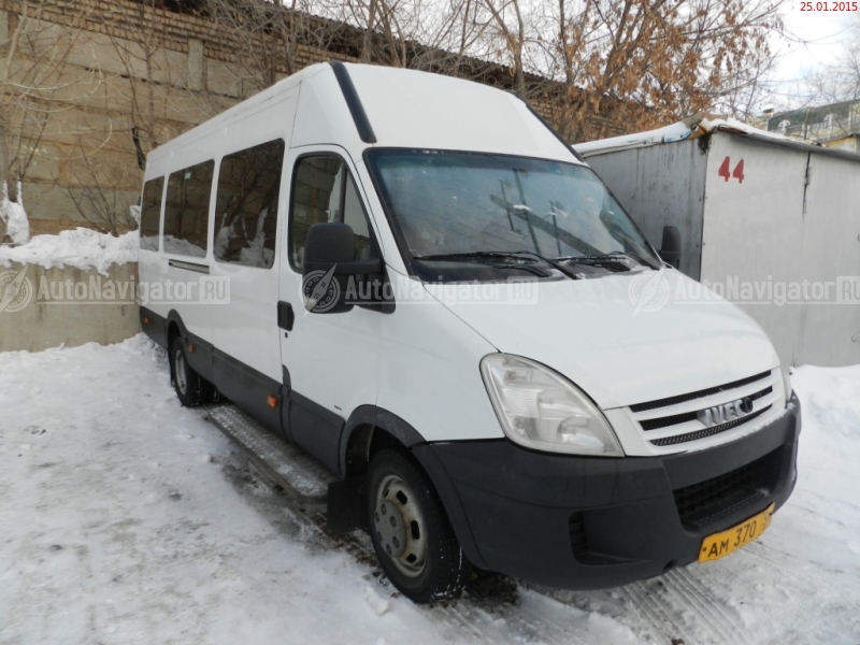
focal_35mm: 23
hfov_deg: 73.9
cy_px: 322
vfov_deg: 58.9
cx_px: 430
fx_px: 571
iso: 160
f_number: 3.4
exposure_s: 1/250
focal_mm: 4
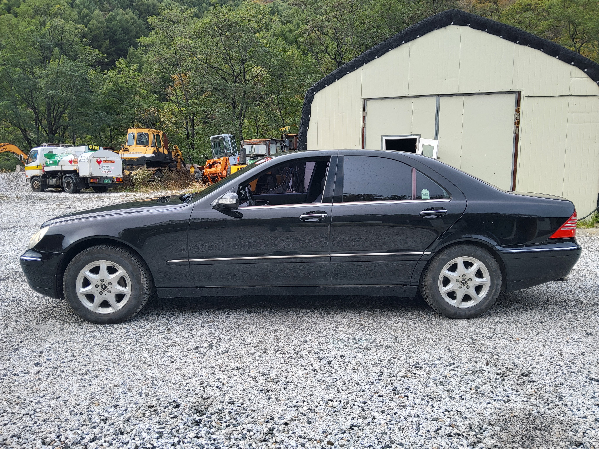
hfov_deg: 67.3
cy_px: 224
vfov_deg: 53.1
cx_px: 300
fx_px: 450
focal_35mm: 26
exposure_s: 1/120
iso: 12
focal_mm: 3.98
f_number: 1.8
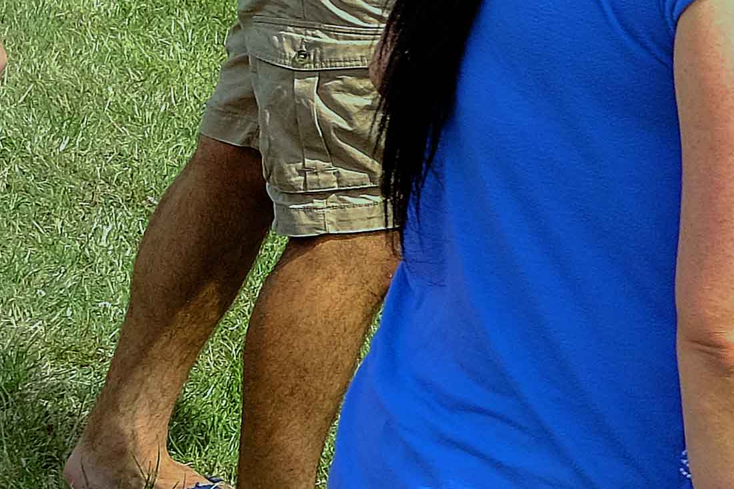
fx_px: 2773
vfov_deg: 10.1
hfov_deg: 11.3
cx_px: 2000
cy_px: 159
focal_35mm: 136
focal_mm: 16
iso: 800
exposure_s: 1/1250
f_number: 5.6
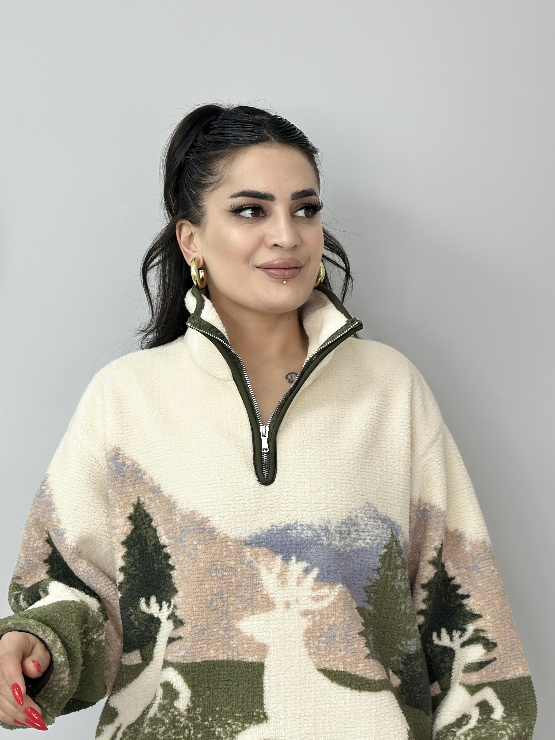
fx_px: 1453
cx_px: 294
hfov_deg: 21.6
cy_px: 426
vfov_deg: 28.5
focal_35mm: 68
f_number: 1.78
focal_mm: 6.86
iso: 64
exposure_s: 1/50
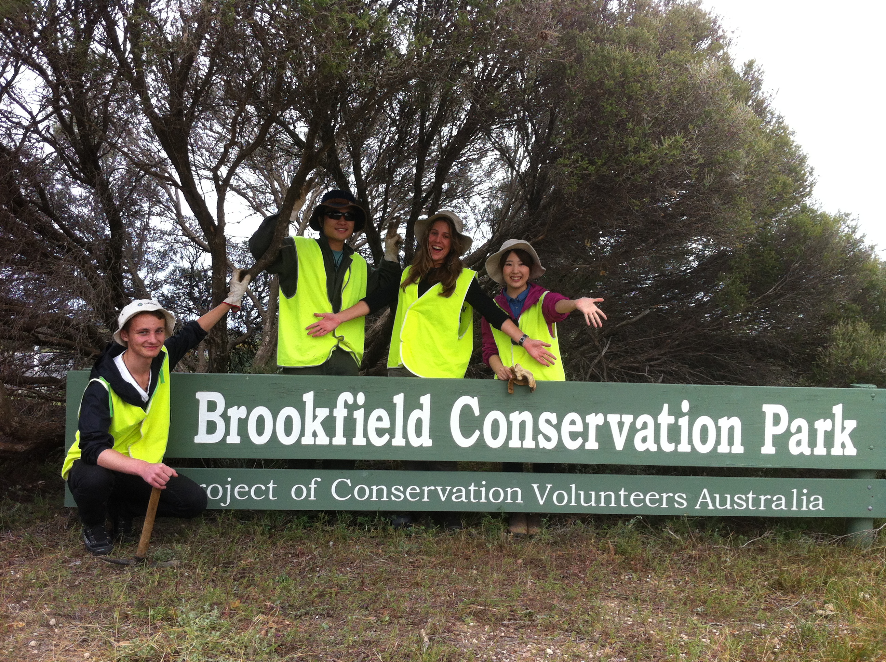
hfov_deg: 52.7
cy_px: 331
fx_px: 895
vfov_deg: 40.6
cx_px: 443
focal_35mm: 35
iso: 80
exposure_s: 1/288
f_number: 2.8
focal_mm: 3.85
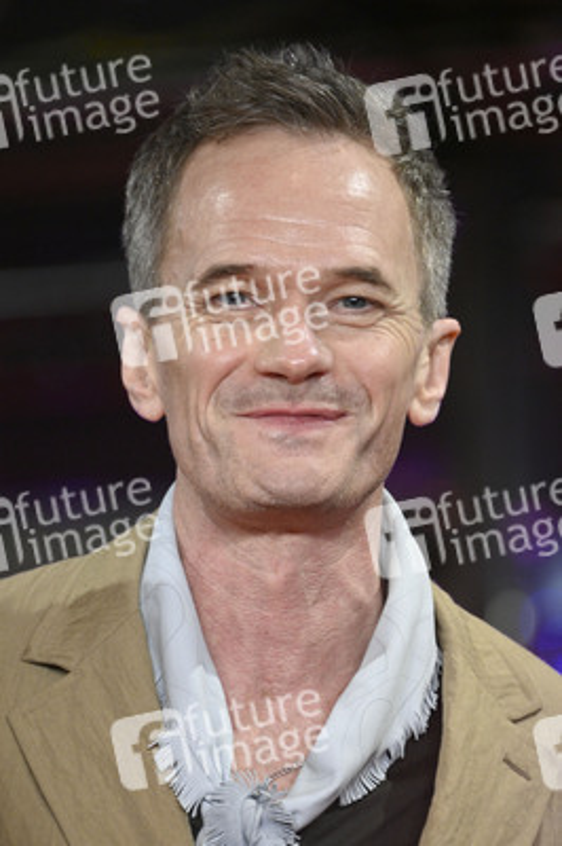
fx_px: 7037
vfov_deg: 6.9
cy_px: 423
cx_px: 281
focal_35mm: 300
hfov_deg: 4.6
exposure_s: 1/250
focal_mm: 300
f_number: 5.6
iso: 5000
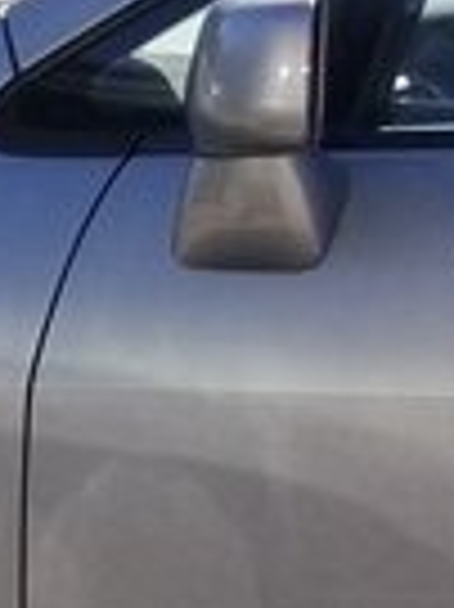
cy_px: 860
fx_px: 4046
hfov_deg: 4.7
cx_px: -2185
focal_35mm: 231
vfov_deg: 8.4
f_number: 1.7
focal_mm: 4.3
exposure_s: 1/1076
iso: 50
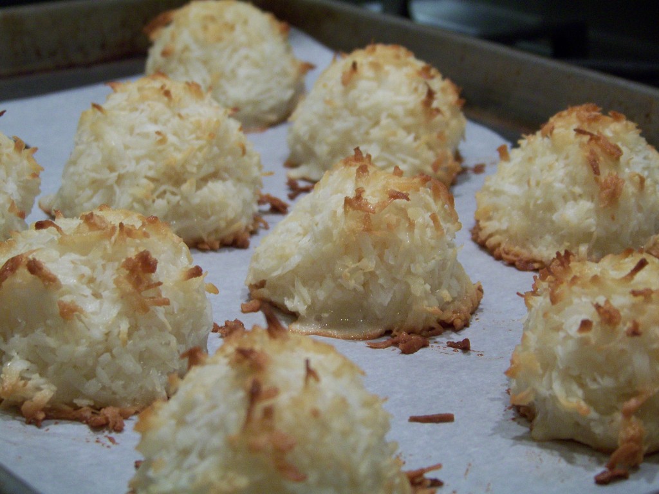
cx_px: 330
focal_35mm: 96
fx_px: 1828
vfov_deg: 15.4
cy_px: 247
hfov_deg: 20.4
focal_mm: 16.2
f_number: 3.2
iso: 160
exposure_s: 1/40
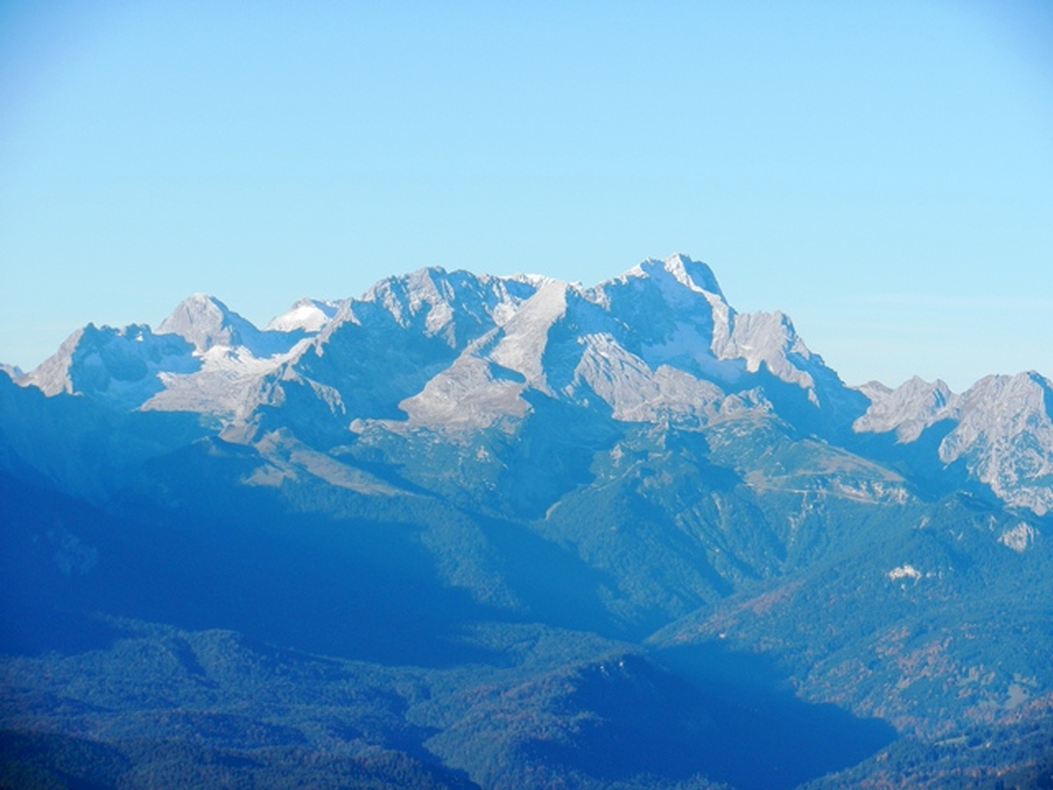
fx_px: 4380
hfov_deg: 13.7
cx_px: 526
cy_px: 395
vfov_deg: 10.3
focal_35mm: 144
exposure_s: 1/640
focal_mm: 25.9
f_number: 5.2
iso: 160
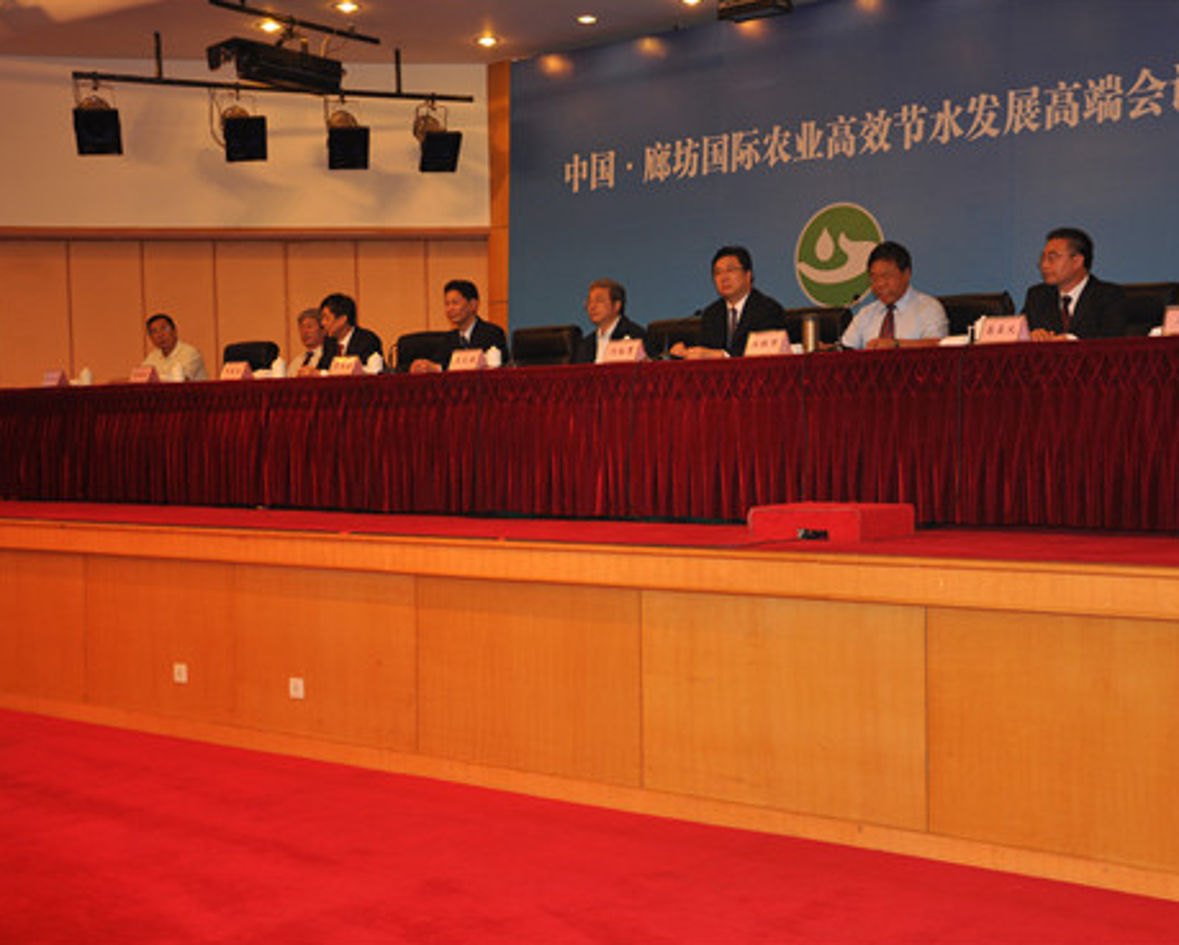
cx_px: 701
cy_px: 471
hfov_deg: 41.0
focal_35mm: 45
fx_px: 1572
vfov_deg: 33.5
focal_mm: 26
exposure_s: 1/60
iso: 250
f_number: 4
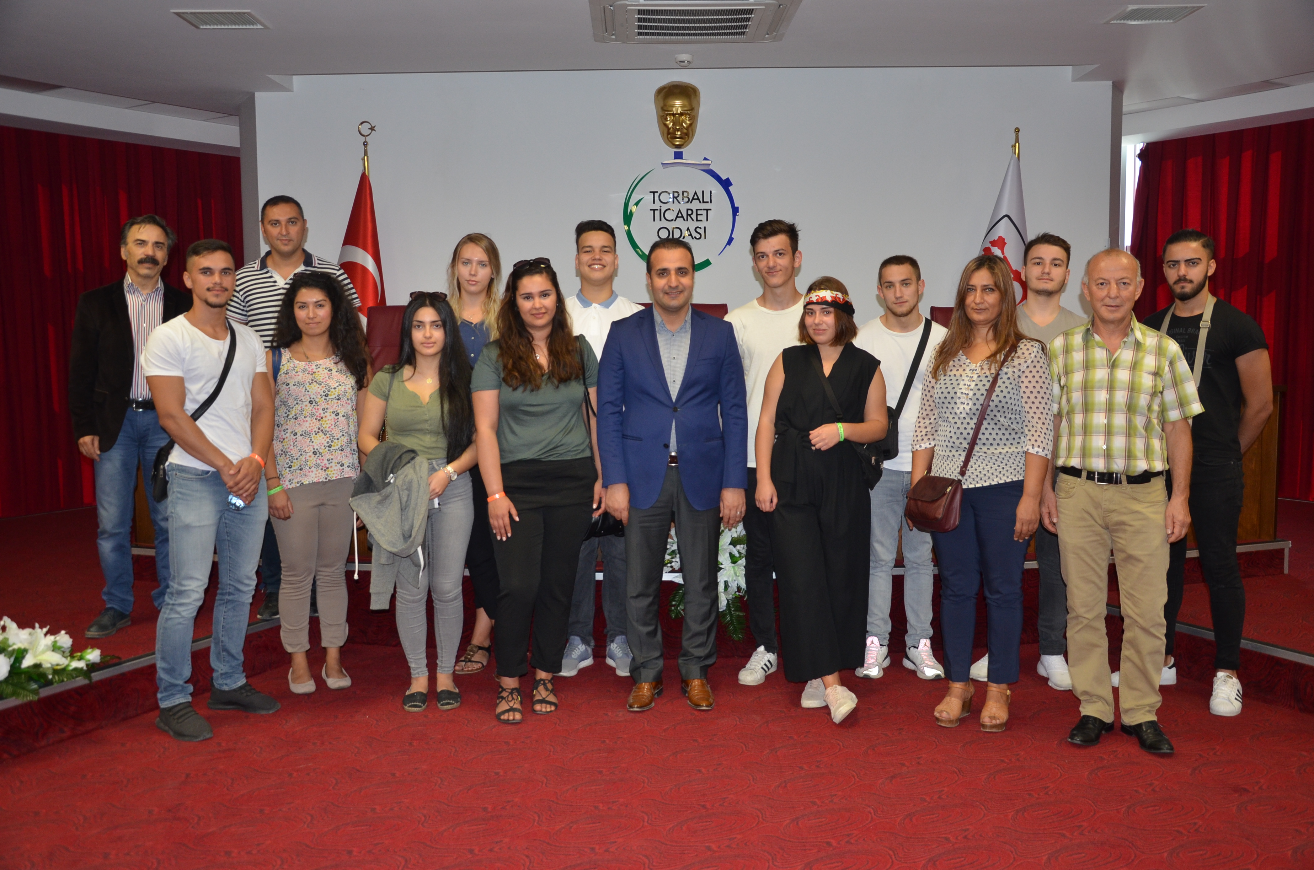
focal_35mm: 33
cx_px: 657
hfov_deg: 57.3
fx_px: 1202
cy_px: 435
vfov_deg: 39.8
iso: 500
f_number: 4.5
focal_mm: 22
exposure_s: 1/60
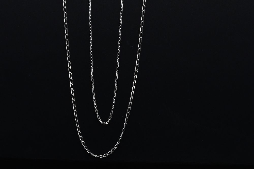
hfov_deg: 13.1
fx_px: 1108
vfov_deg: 8.7
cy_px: 84
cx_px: 127
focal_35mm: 157
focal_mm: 105
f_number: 20
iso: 1000
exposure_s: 1/25
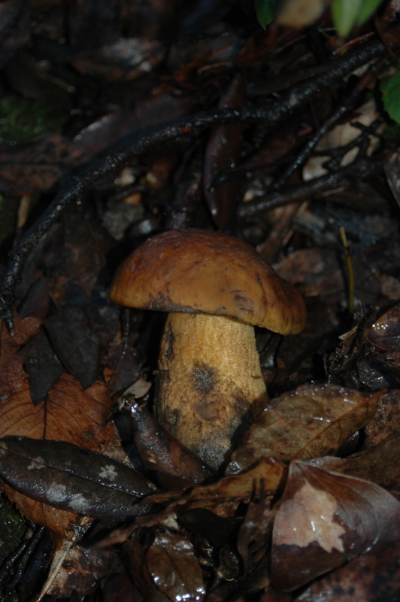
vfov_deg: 17.1
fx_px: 2003
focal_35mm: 120
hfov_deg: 11.4
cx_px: 200
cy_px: 301
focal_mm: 80
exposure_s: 1/60
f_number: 5.6
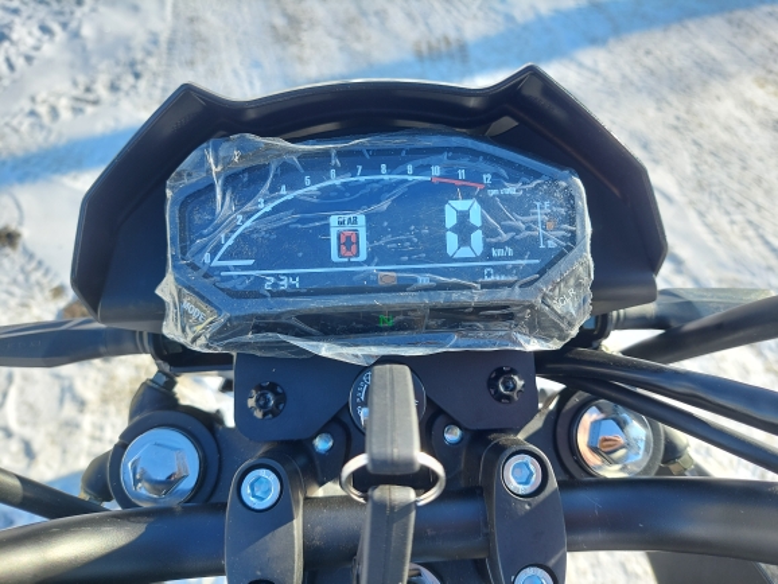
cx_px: 389
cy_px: 292
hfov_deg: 71.6
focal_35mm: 24
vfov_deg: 56.9
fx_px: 540
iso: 40
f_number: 1.8
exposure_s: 1/246
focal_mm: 5.23
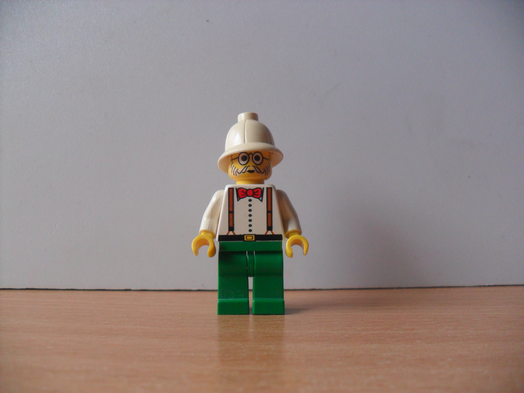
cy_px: 196
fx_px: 530
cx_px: 262
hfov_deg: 52.6
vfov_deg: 40.7
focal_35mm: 35
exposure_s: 1/15
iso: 200
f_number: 3
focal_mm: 6.3
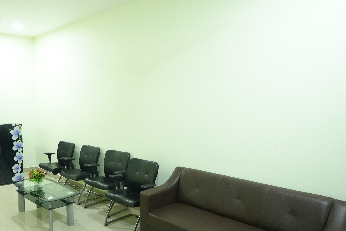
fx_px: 269
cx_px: 81
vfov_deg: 46.4
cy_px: 115
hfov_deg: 61.3
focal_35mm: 28
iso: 5000
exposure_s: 1/200
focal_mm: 17
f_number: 2.8
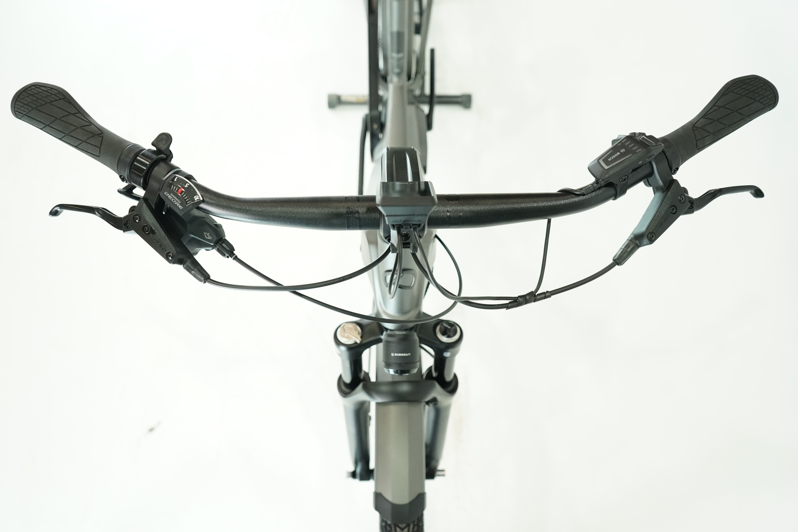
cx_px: 399
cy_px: 266
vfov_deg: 45.0
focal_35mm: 29
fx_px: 643
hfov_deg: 63.7
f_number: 4.5
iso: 2000
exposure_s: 1/200
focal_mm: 29
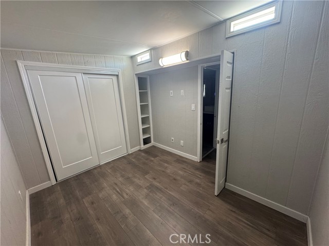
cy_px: 123
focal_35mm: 14
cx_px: 164
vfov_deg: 85.7
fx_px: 133
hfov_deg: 102.1
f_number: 2.2
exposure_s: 1/60
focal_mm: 2.22
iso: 250
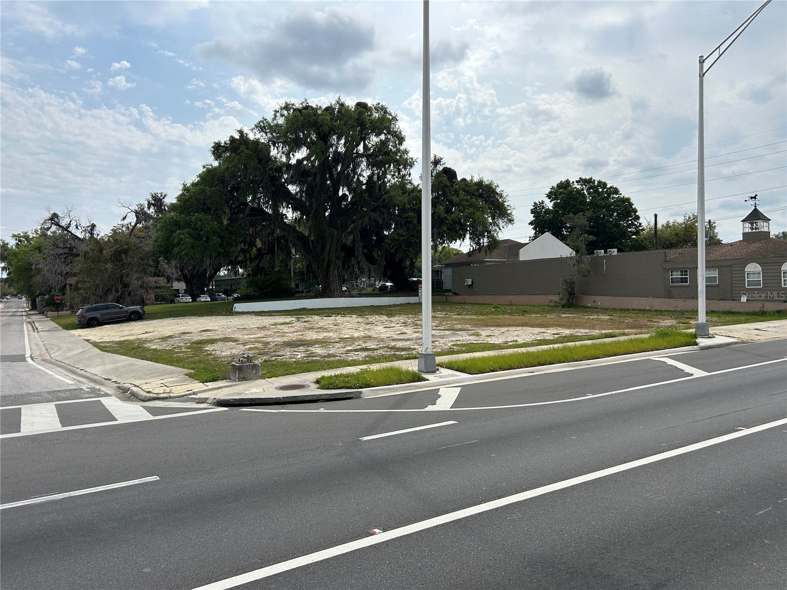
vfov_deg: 53.1
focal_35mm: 26
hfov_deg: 67.3
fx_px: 591
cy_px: 295
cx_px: 394
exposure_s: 1/5882
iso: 50
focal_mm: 5.7
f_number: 1.5
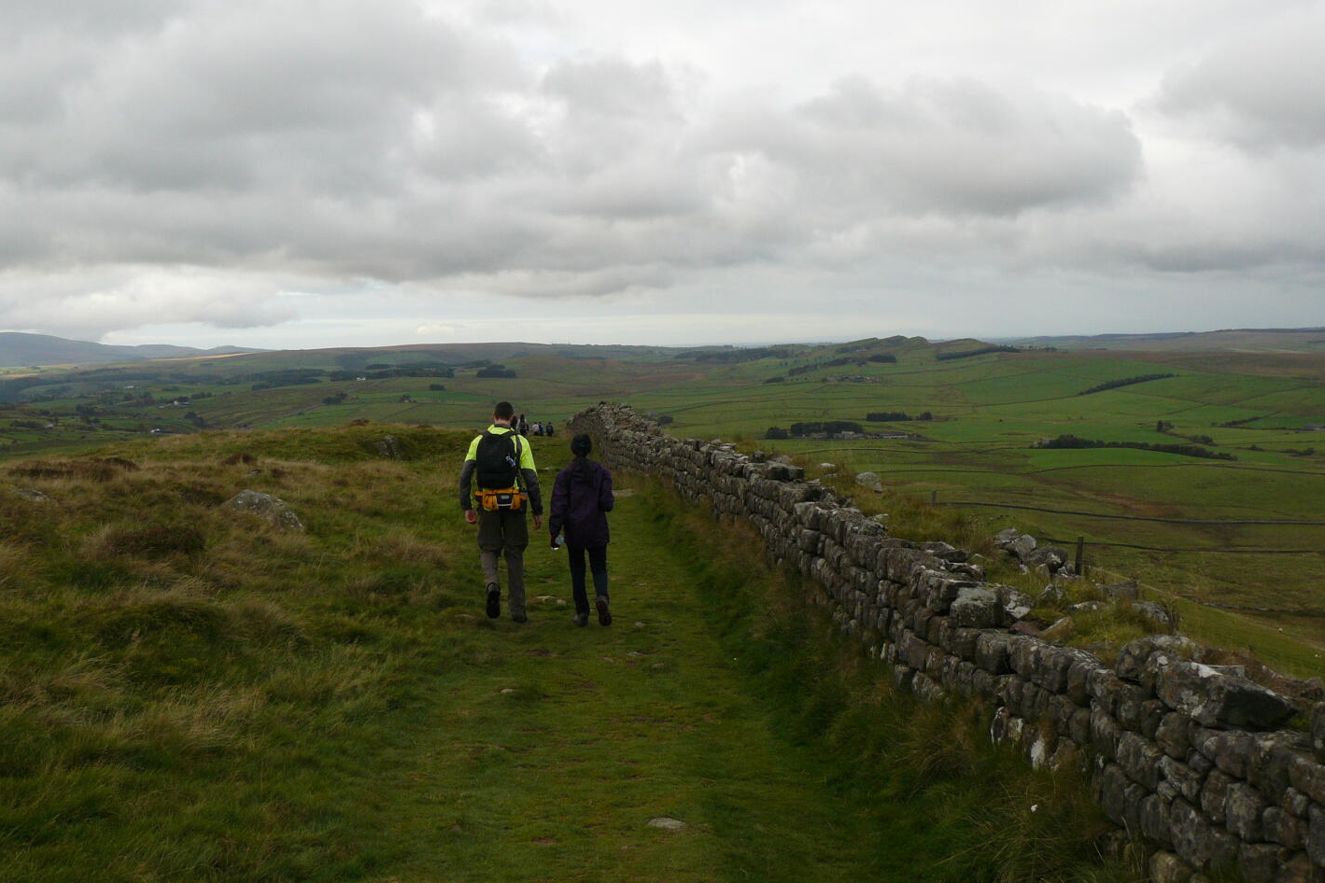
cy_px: 407
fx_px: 1399
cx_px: 671
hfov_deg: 50.7
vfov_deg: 35.0
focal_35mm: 38
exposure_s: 1/200
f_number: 5
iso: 100
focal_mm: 6
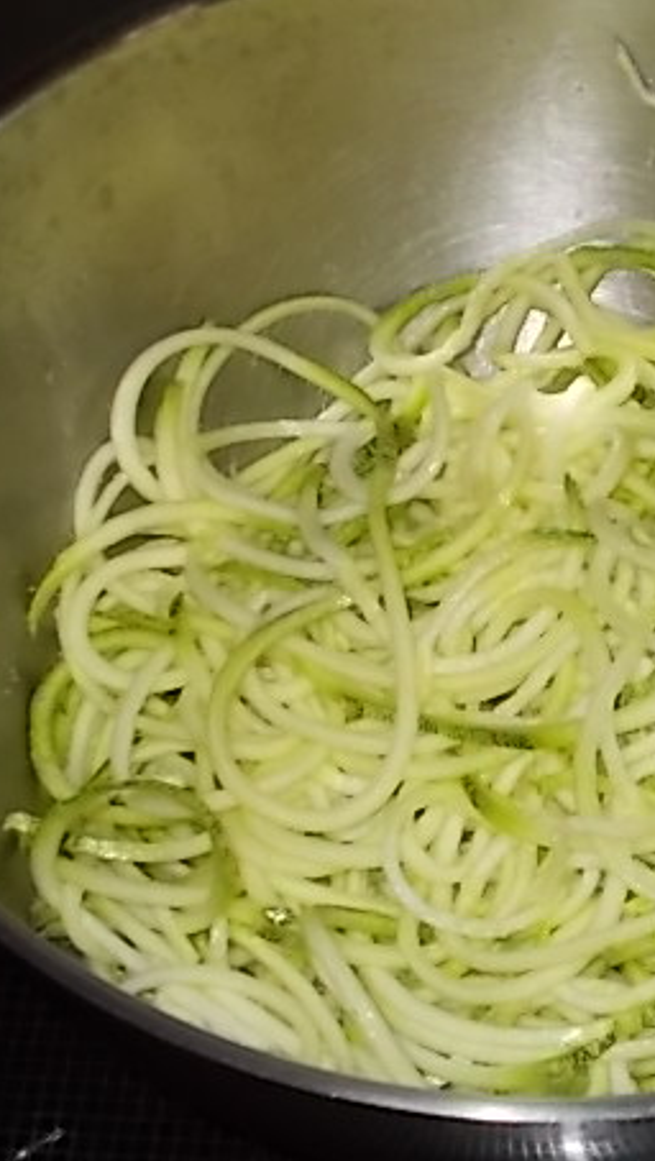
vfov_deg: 23.9
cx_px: 722
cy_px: 591
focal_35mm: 89
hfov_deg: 13.3
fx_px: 2743
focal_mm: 10.3
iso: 200
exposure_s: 1/30
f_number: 4.9
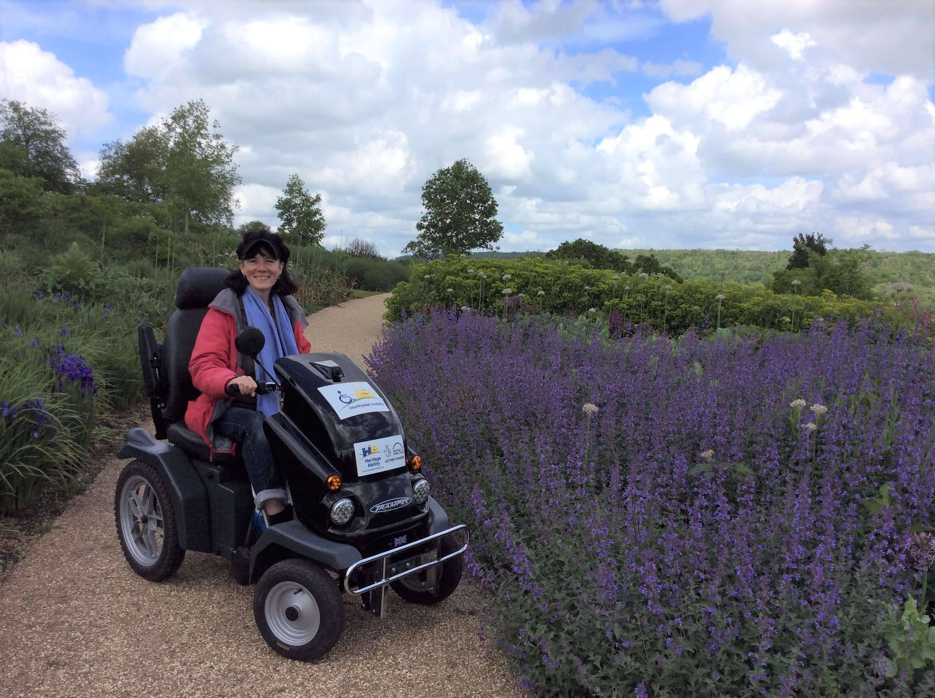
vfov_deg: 44.1
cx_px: 468
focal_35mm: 32
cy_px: 349
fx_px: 863
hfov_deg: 56.9
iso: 32
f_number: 2.4
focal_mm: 3.3
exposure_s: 1/1845
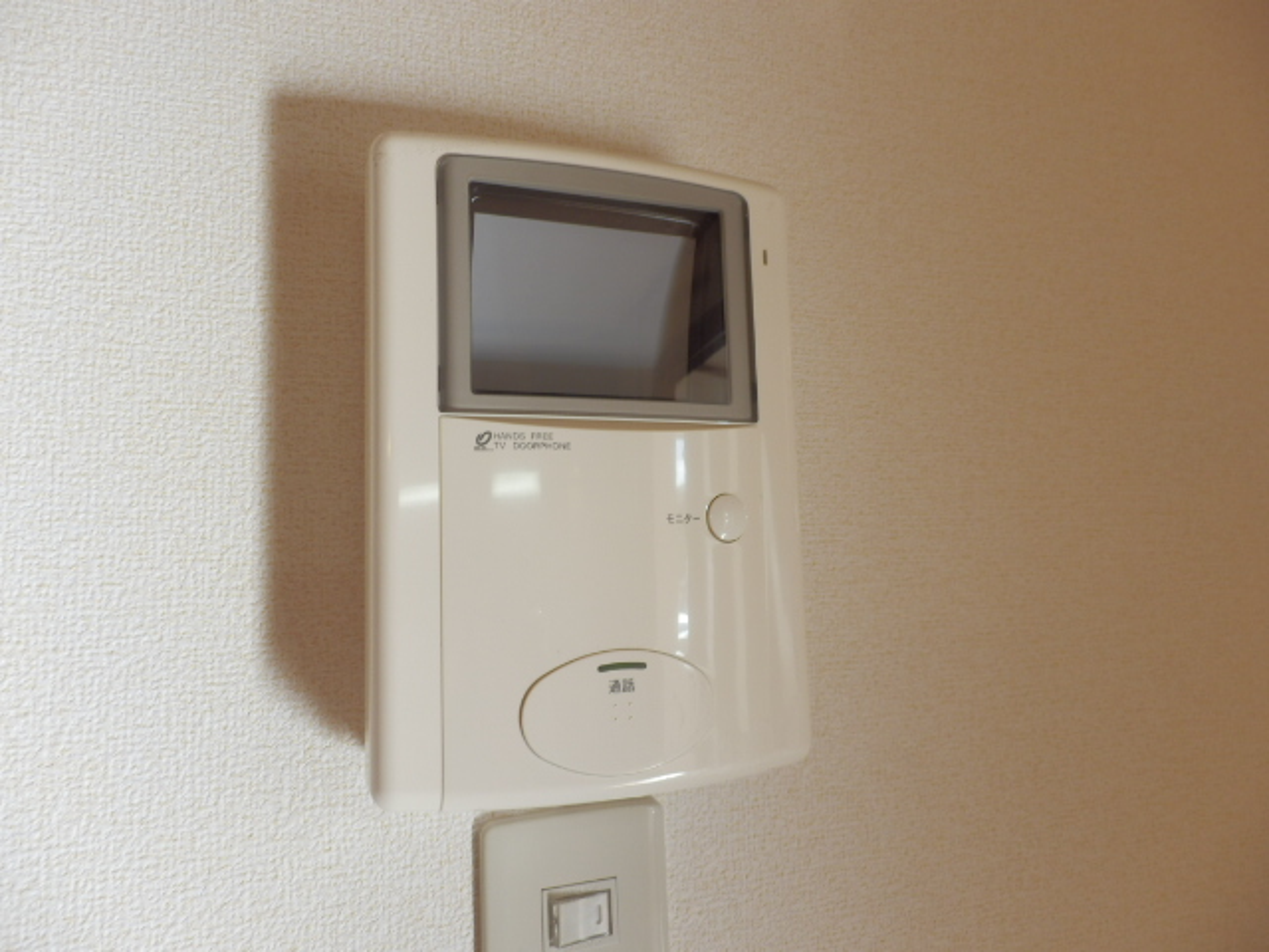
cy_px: 476
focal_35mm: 24
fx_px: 880
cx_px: 634
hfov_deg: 71.6
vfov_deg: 56.8
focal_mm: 4.2
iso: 80
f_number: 3
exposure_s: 1/40
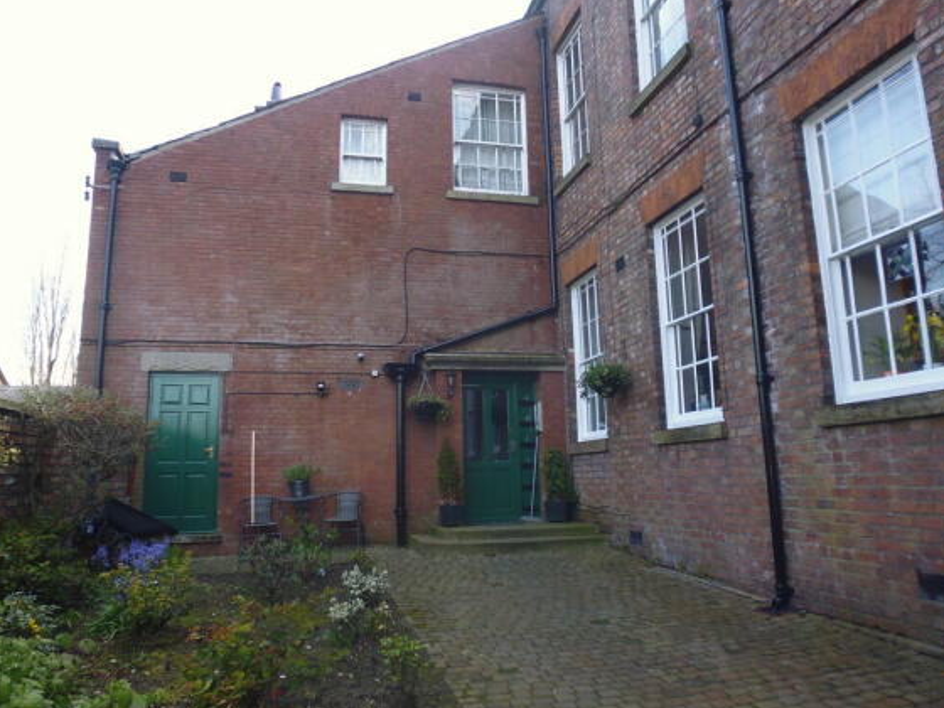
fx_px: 682
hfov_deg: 69.4
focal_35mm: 25
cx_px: 461
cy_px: 348
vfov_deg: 54.9
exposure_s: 1/160
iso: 100
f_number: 2.8
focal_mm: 4.3
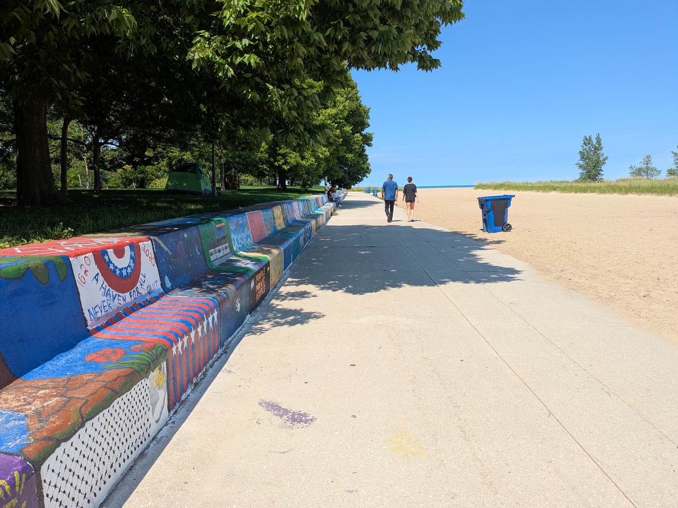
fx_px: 470
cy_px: 254
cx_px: 339
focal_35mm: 24
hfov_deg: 71.6
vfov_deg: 56.8
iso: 61
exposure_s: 1/1825
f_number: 1.85
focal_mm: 6.81
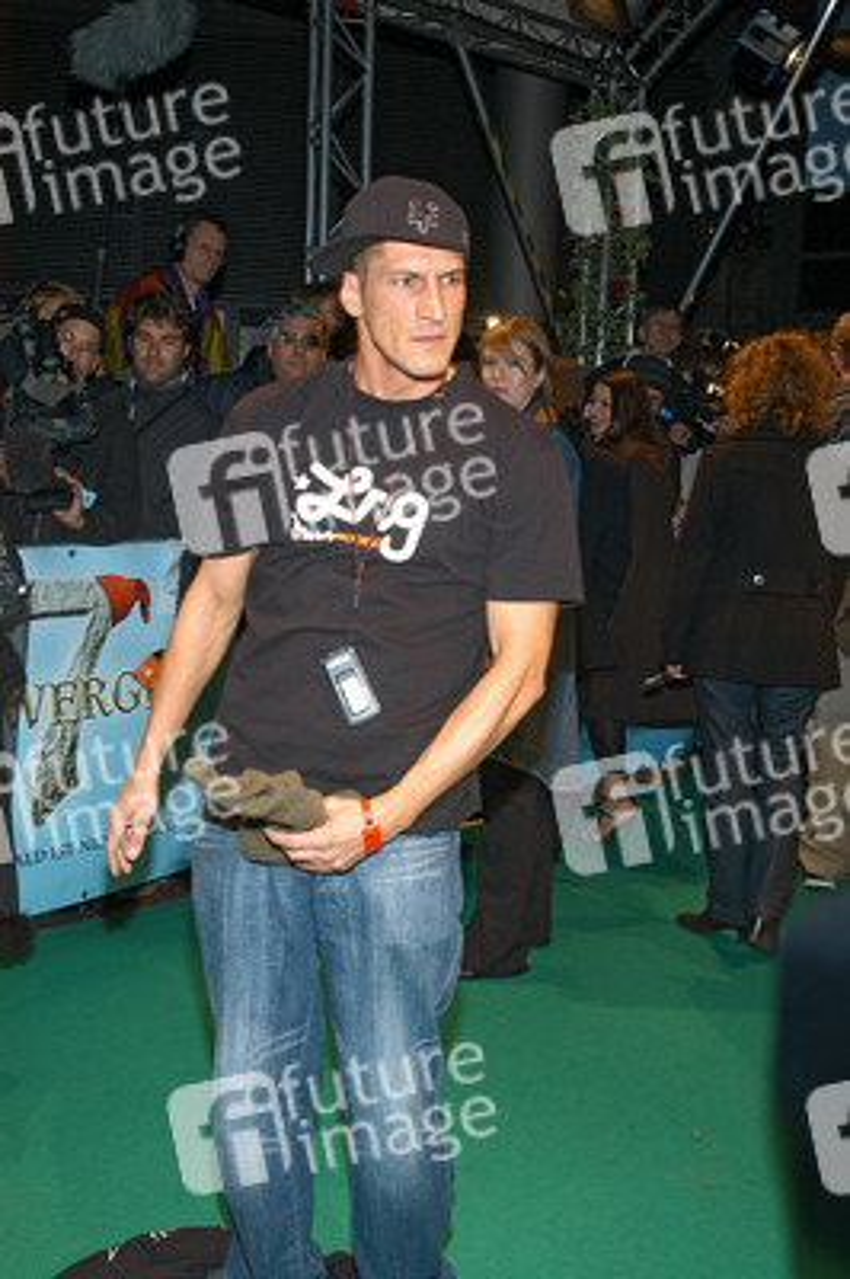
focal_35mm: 45
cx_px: 425
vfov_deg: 43.6
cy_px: 640
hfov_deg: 29.8
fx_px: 1596
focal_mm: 30
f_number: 8
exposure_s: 1/80
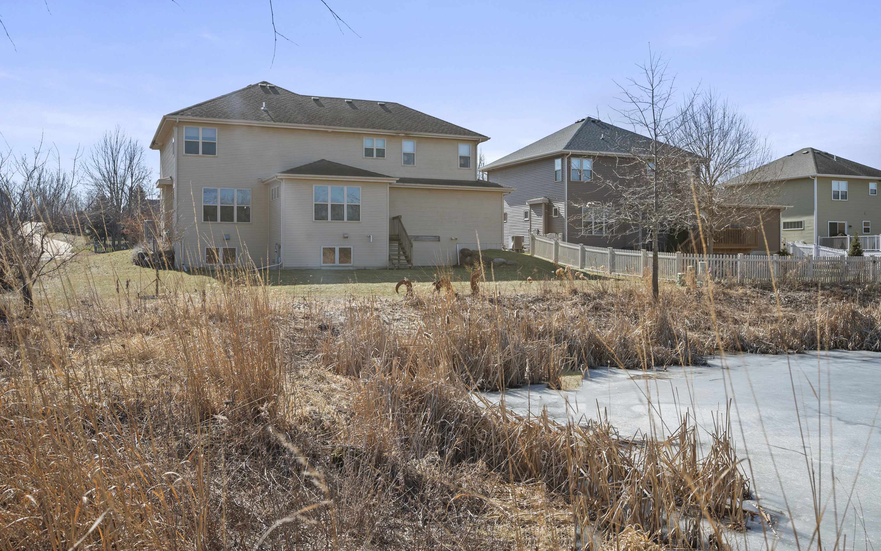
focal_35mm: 31
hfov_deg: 61.2
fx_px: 744
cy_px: 256
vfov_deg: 40.6
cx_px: 440
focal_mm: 30
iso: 100
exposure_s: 1/125
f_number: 7.1
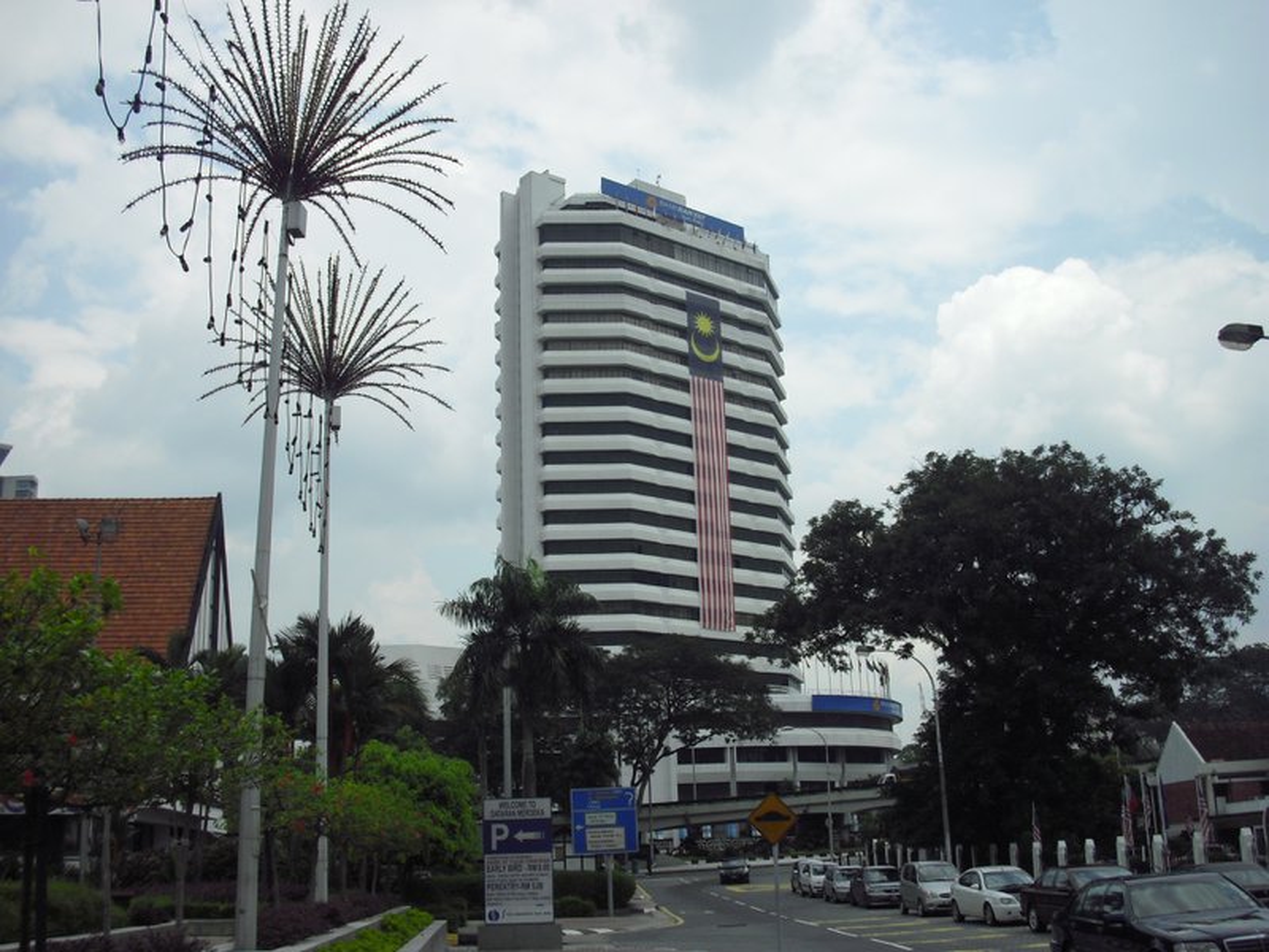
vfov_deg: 37.7
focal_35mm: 38
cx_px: 634
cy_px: 476
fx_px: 1393
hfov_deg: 49.0
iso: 100
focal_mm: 6.2
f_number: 8
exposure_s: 1/320
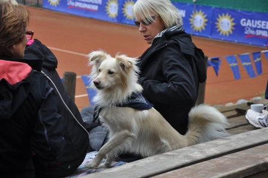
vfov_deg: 13.8
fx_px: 736
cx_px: 134
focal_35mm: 99
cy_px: 89
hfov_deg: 20.6
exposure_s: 1/160
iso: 200
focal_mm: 66
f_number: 6.3
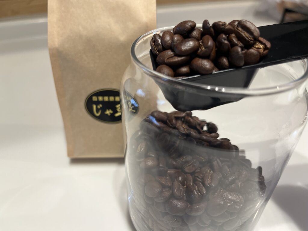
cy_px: 116
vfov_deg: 53.1
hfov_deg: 67.3
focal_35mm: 26
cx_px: 154
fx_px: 231
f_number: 1.6
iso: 125
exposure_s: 1/100
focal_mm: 5.1
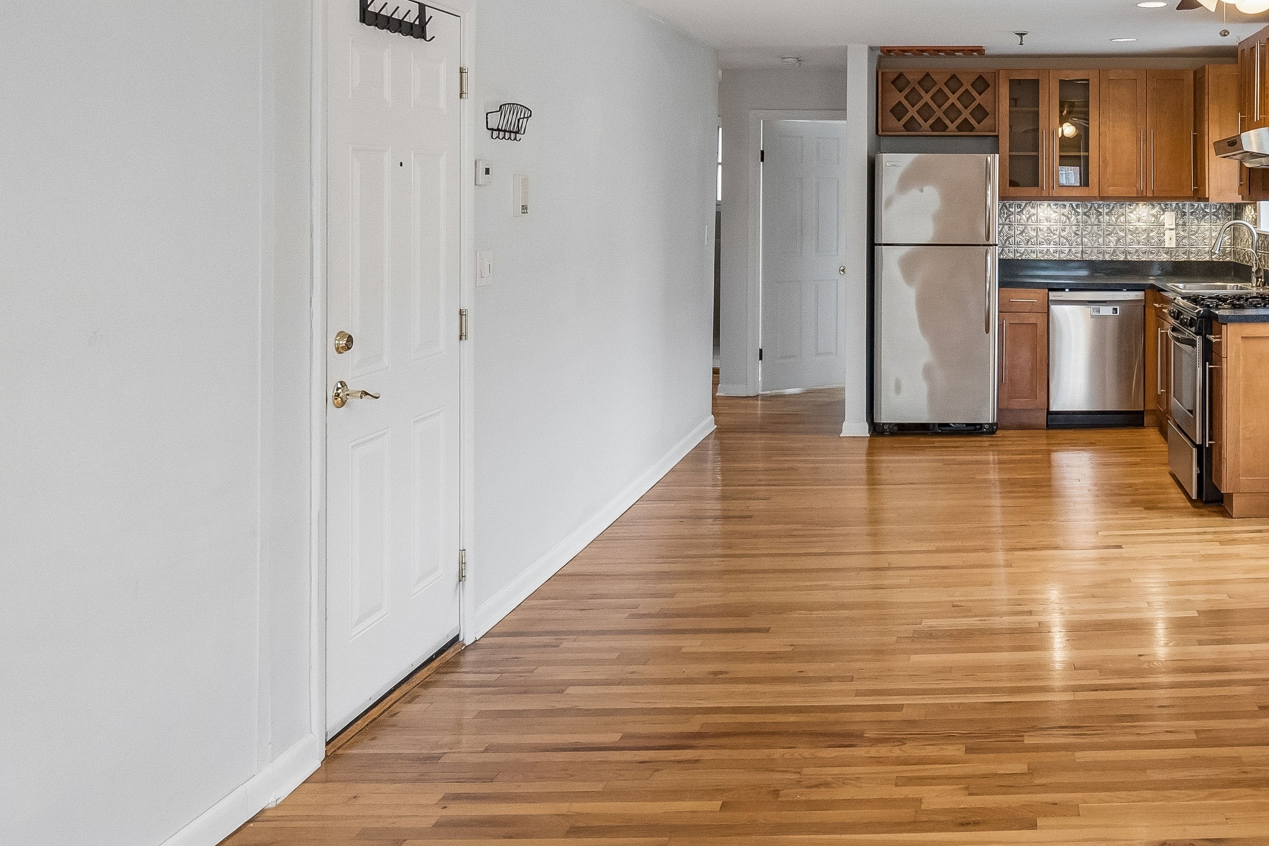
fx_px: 1198
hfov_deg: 52.2
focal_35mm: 34
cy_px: 225
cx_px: 1017
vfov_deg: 38.0
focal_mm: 14
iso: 2500
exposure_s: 1/40
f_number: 8
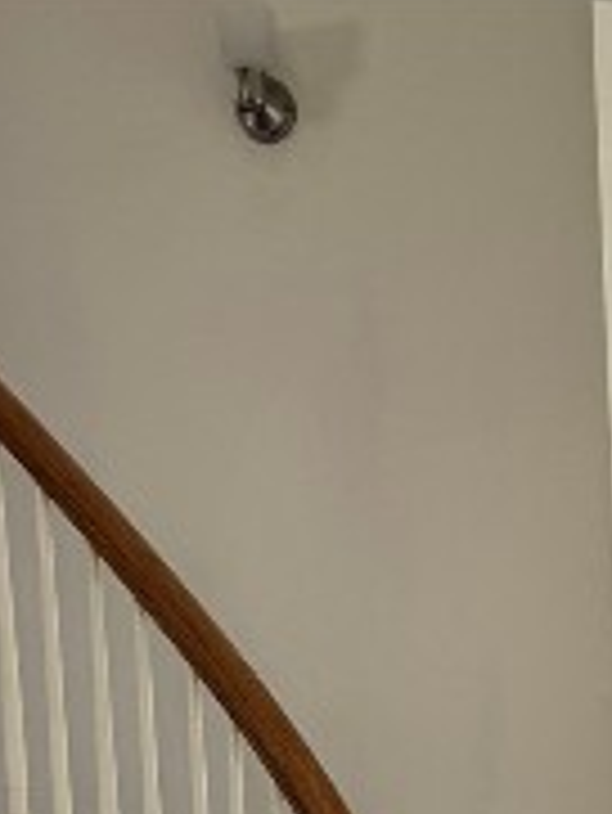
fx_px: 2402
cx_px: 1053
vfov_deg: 15.0
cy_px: 1709
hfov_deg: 13.3
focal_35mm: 102
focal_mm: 6.76
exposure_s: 1/121
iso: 125
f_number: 1.78
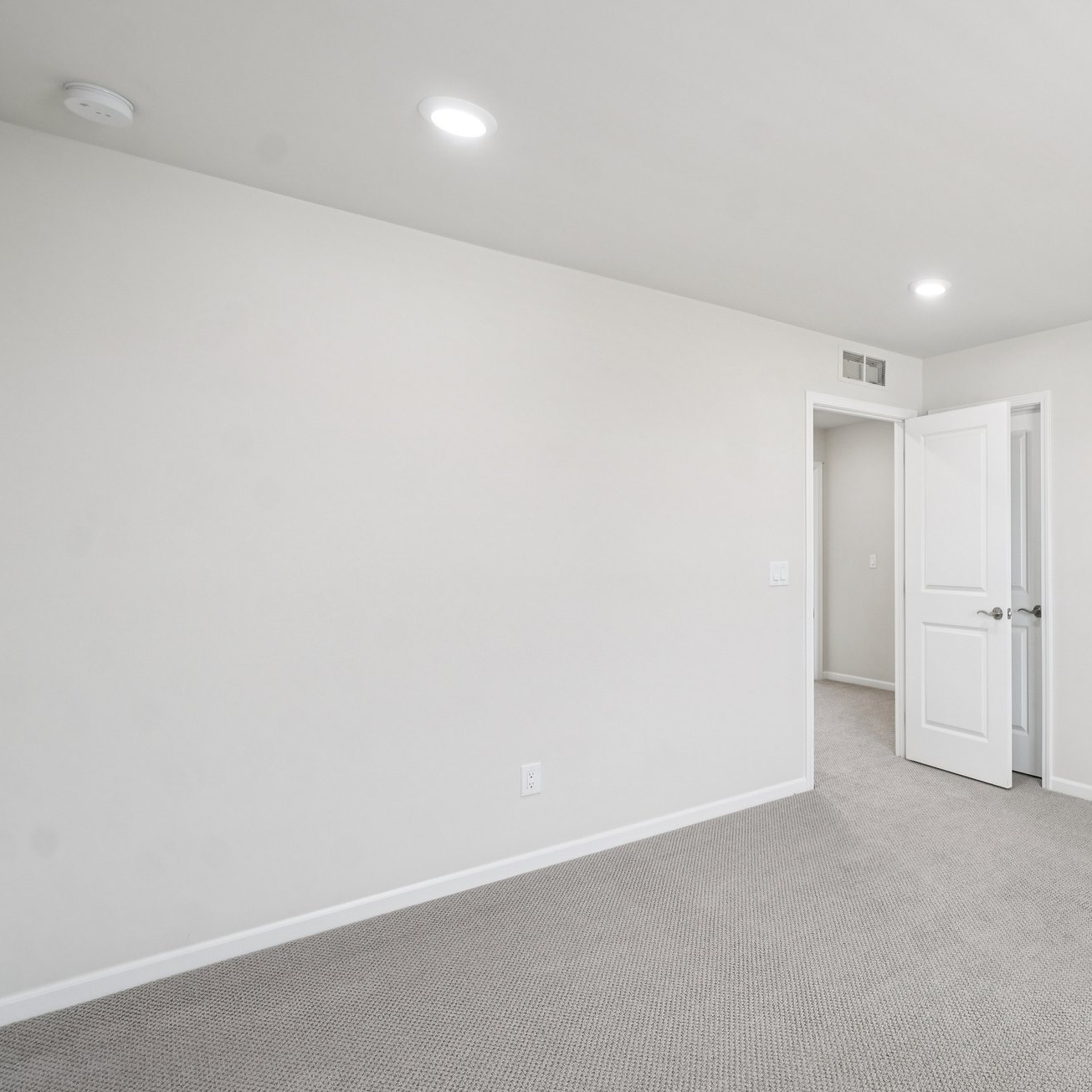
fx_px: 714
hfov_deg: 68.5
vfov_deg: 74.8
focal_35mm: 20
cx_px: 854
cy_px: 551
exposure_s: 1/30
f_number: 8
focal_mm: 10
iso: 250
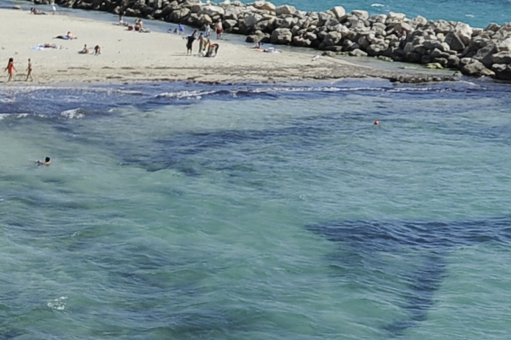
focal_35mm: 110
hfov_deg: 17.7
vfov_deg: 12.2
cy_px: 386
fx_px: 1560
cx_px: -106
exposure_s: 1/1000
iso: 200
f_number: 5.6
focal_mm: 19
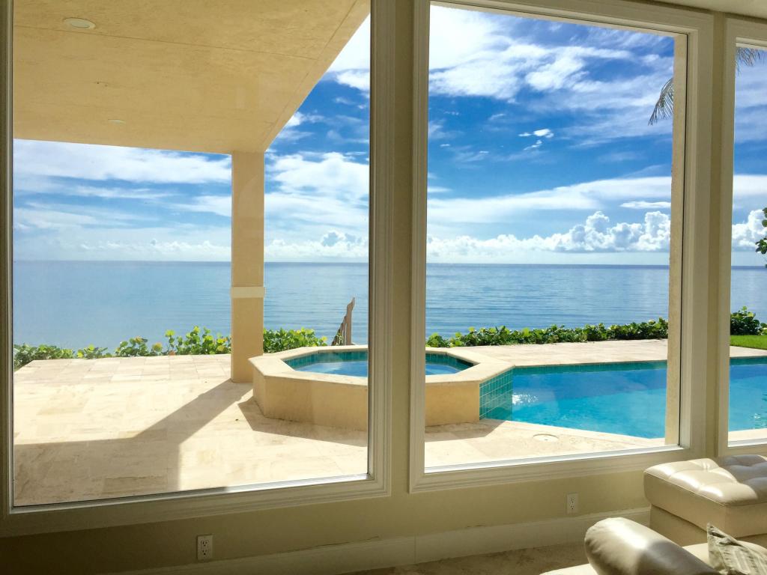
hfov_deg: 61.7
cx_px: 384
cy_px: 288
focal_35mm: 29
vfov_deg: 48.2
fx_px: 643
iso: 32
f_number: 2.2
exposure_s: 1/1883
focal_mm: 4.15
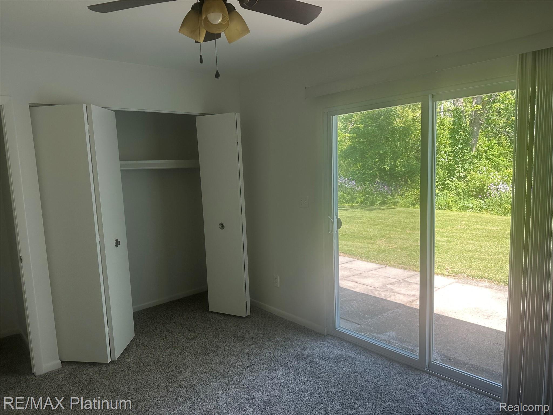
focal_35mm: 24
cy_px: 208
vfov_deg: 56.8
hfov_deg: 71.6
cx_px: 276
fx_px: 383
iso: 64
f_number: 1.78
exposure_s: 1/185
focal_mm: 6.86
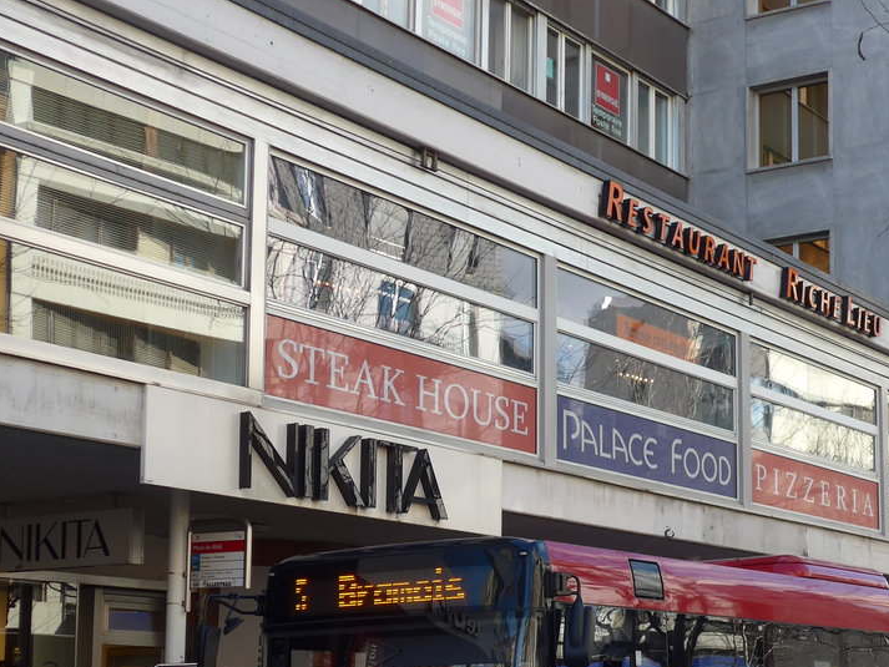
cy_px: 509
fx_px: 1772
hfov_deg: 27.7
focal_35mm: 69
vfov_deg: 21.1
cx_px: 683
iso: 80
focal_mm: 8.4
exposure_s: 1/400
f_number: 2.8
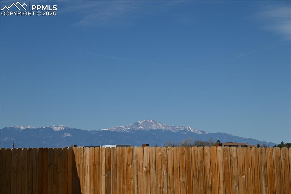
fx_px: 969
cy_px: 97
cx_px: 146
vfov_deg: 11.4
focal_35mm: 120
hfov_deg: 17.1
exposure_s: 1/800
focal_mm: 120
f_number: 8
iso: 100
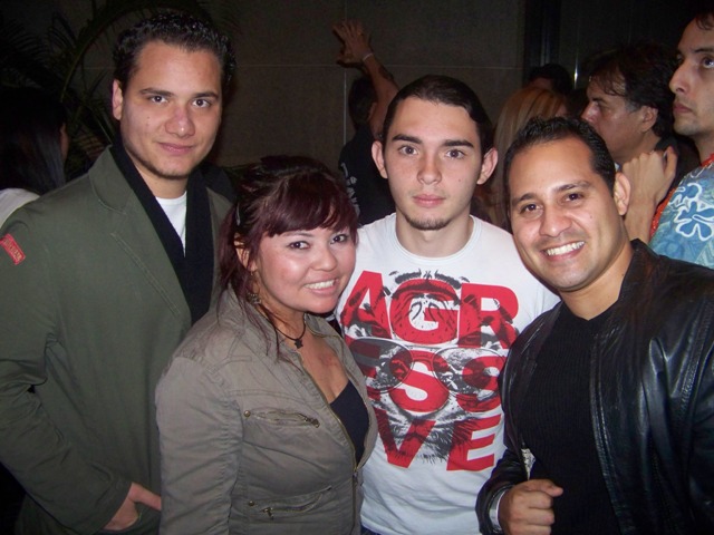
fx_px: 743
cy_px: 268
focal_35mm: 36
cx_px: 357
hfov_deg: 51.4
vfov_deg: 39.7
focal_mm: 5.85
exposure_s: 1/30
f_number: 2.8
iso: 200
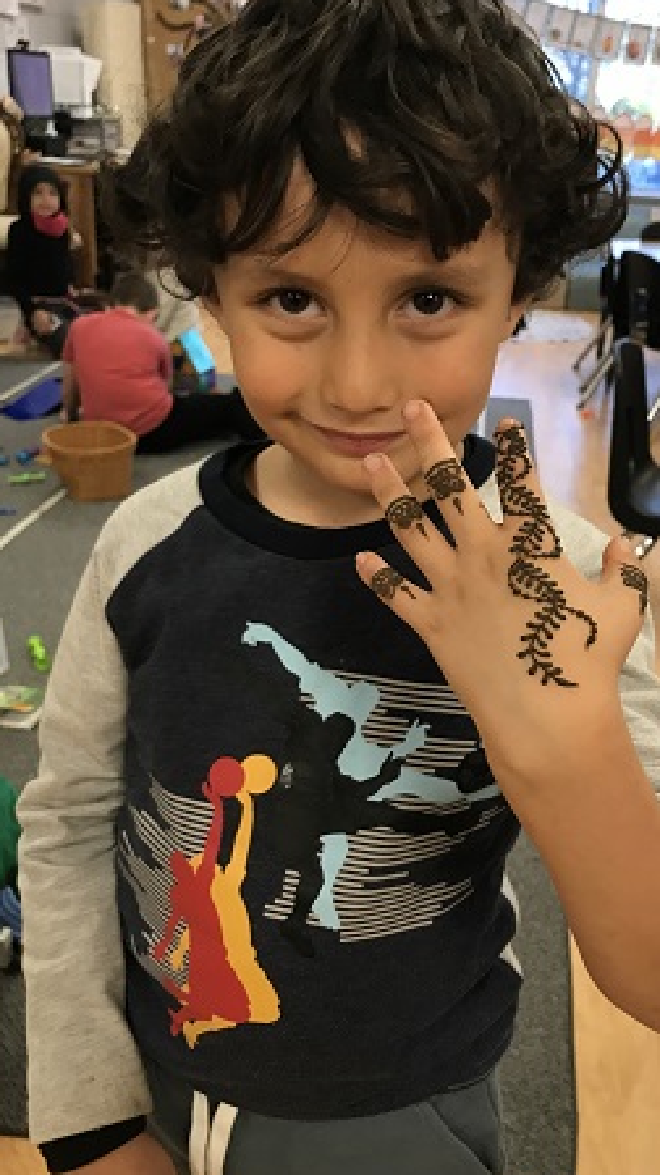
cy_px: 605
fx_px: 1060
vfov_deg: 58.0
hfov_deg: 34.5
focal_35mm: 34
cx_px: 402
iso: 50
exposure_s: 1/15
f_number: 1.8
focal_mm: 3.99
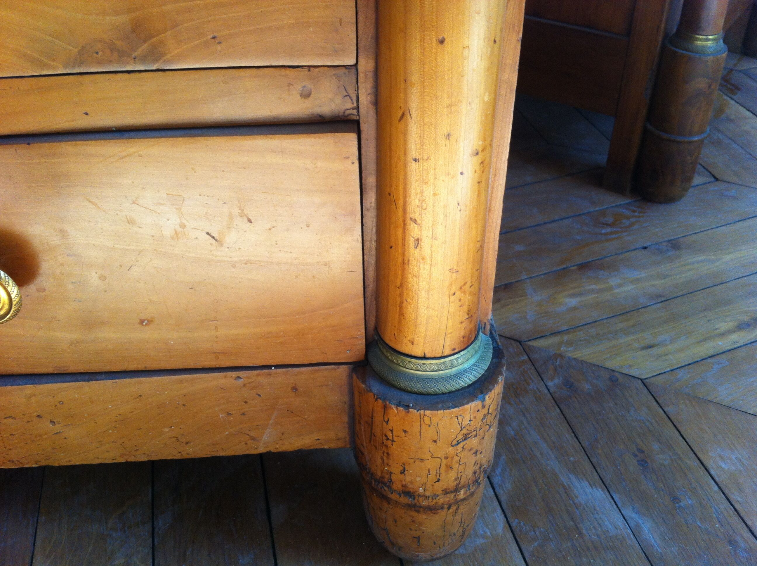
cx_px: 378
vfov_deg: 40.6
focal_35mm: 35
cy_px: 283
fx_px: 764
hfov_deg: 52.7
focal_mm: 3.85
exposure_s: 1/50
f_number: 2.8
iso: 100
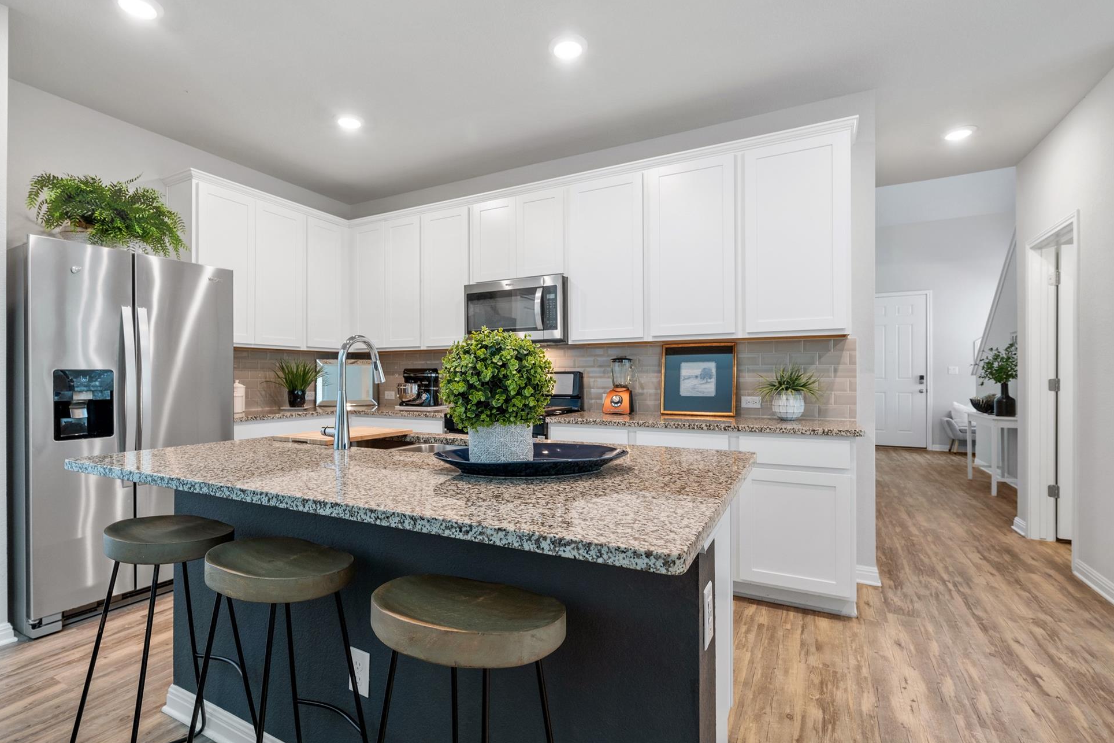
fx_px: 542
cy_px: 374
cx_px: 523
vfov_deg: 68.8
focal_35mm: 18
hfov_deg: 91.4
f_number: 8
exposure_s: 1
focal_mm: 16.5
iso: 250
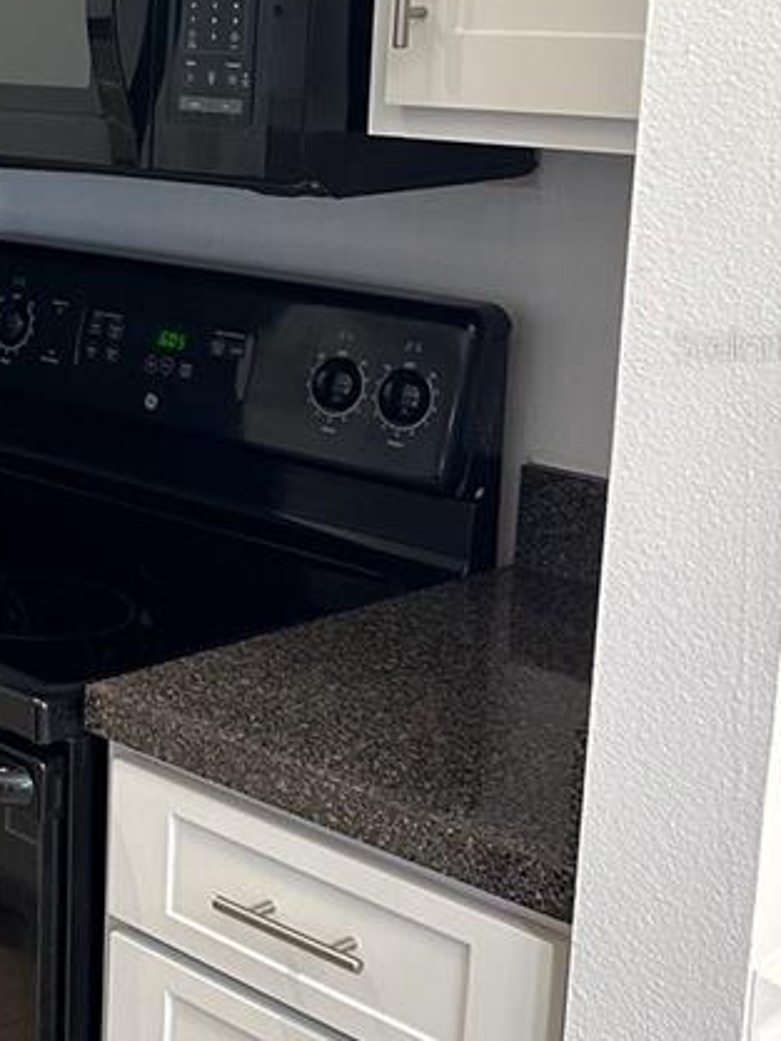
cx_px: -269
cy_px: 345
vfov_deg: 28.0
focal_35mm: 69
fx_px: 2075
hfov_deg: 19.5
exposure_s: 1/60
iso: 200
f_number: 1.78
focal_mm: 6.86
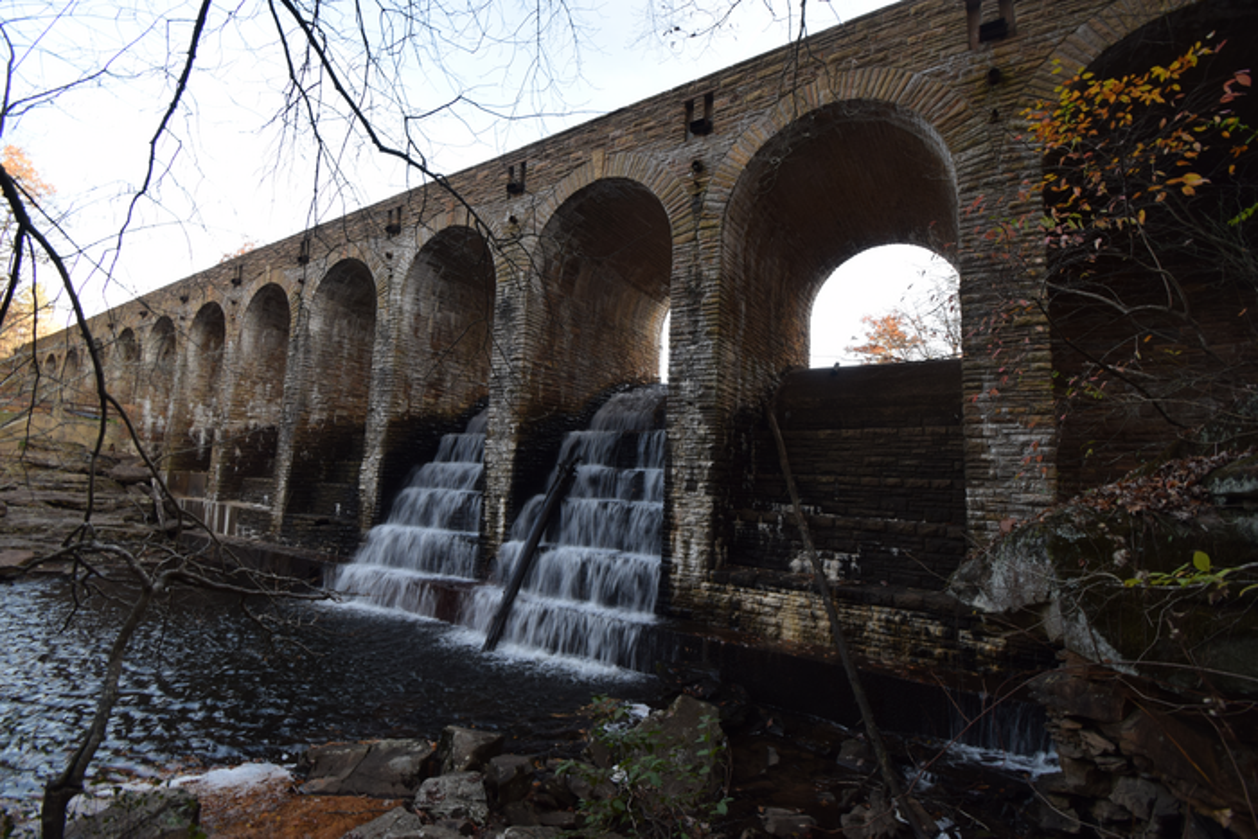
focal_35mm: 15
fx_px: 524
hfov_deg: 100.4
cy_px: 420
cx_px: 629
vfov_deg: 77.4
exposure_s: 1/13
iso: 125
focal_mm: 10
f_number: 9
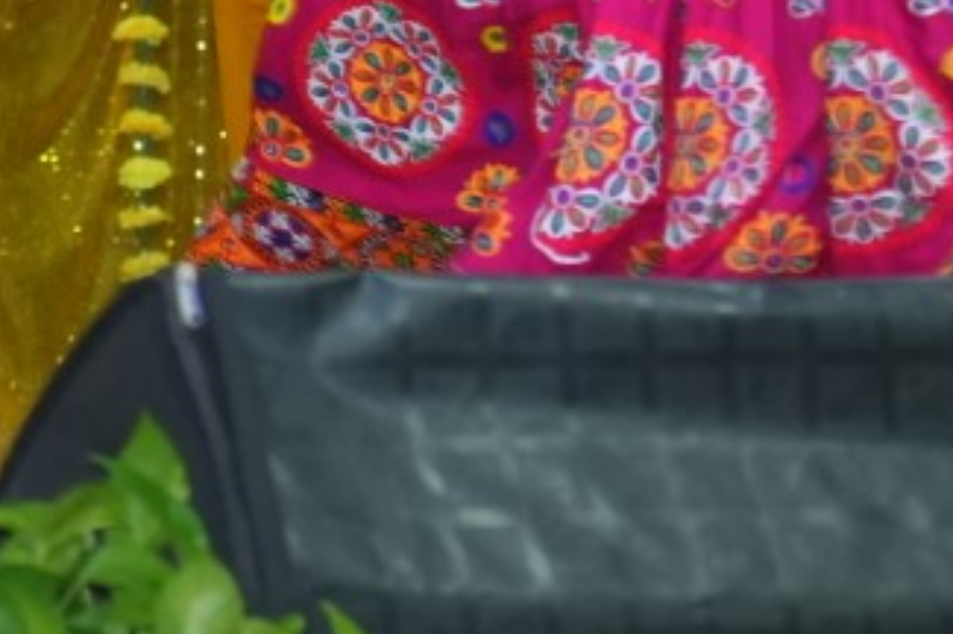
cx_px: -598
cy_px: -555
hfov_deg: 3.9
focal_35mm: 524
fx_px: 13857
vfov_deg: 2.6
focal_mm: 105
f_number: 4.5
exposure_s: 1/200
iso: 1600
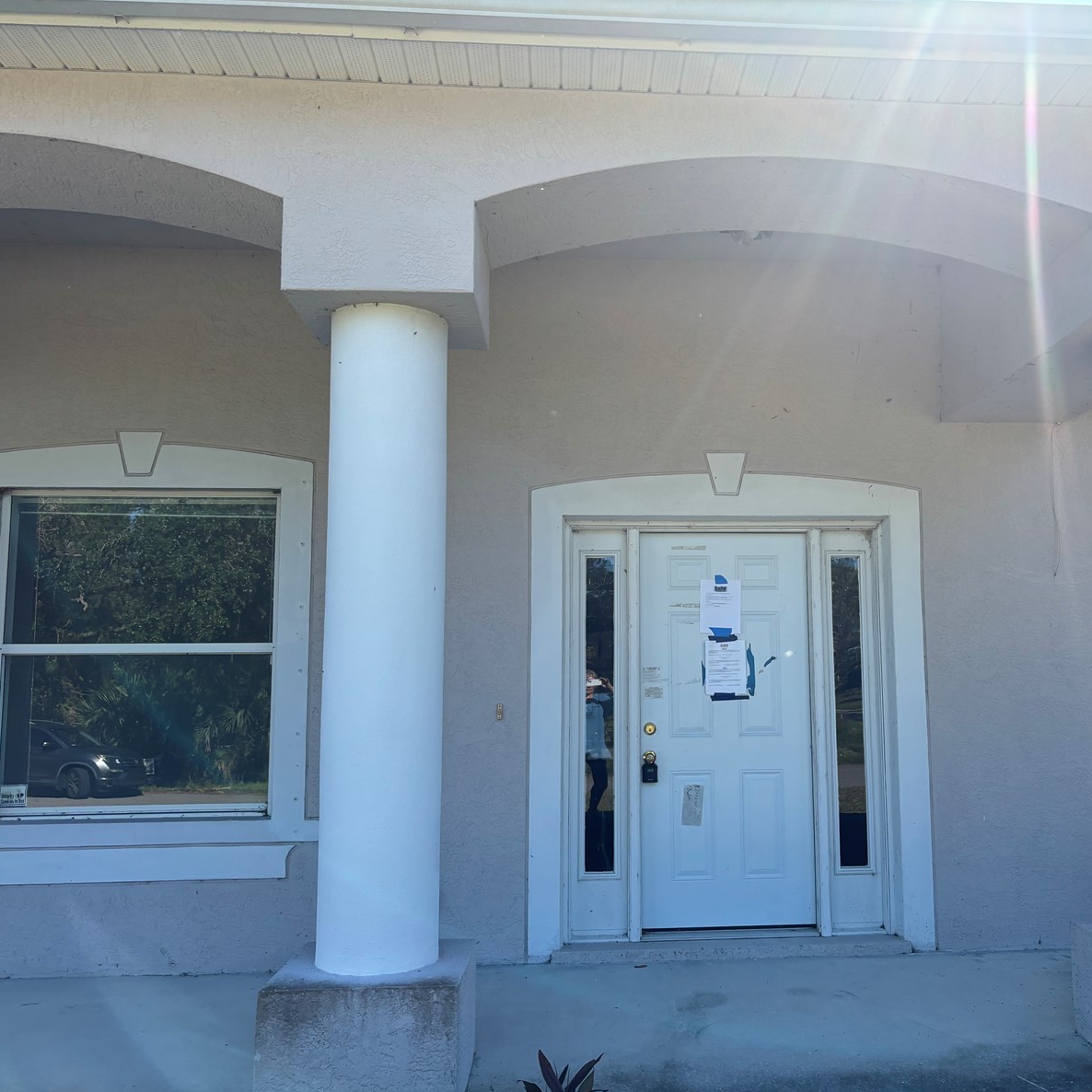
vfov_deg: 52.5
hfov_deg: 52.1
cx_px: 673
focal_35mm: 31
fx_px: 1106
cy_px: 549
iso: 50
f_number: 1.6
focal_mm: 5.96
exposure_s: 1/1080
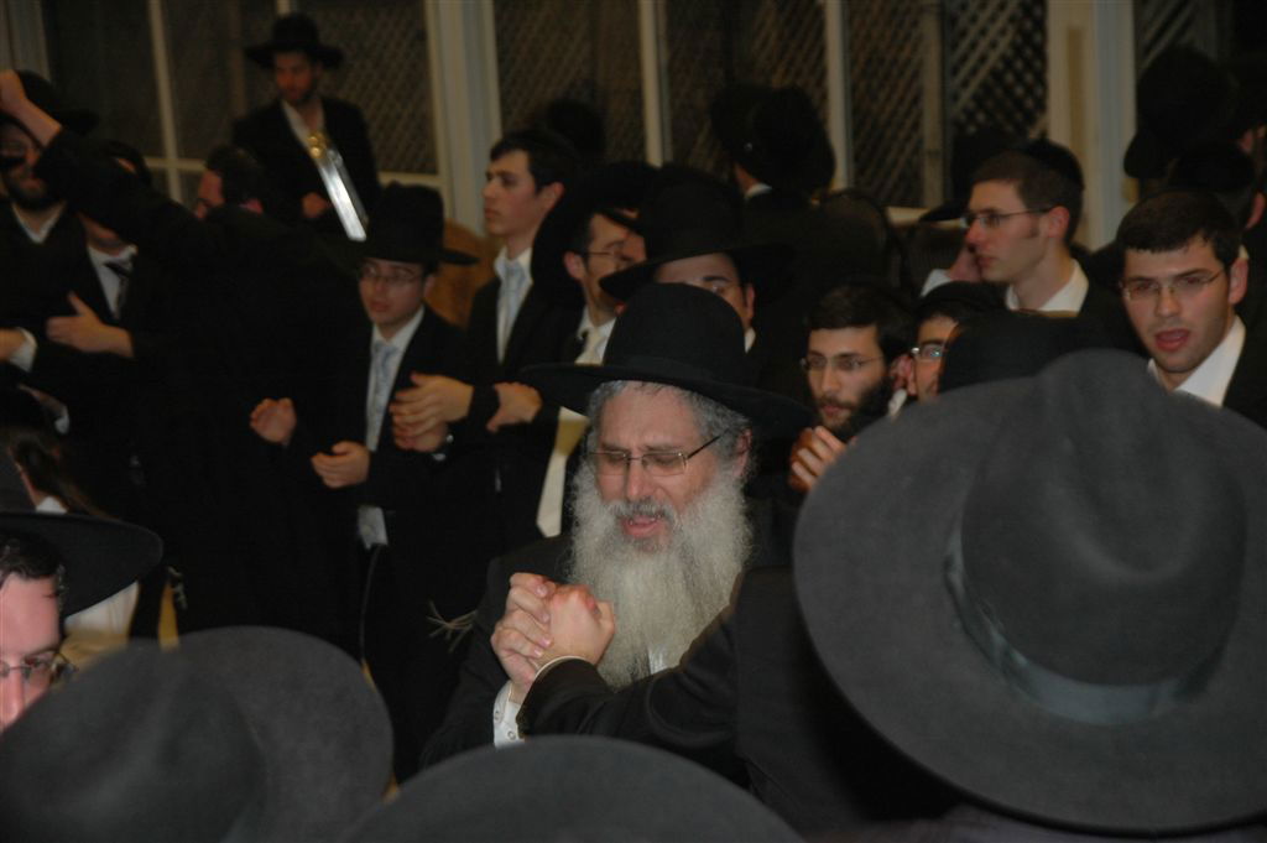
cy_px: 422
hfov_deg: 17.5
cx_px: 634
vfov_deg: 11.7
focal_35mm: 117
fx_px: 4114
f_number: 5.6
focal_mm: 78
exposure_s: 1/60
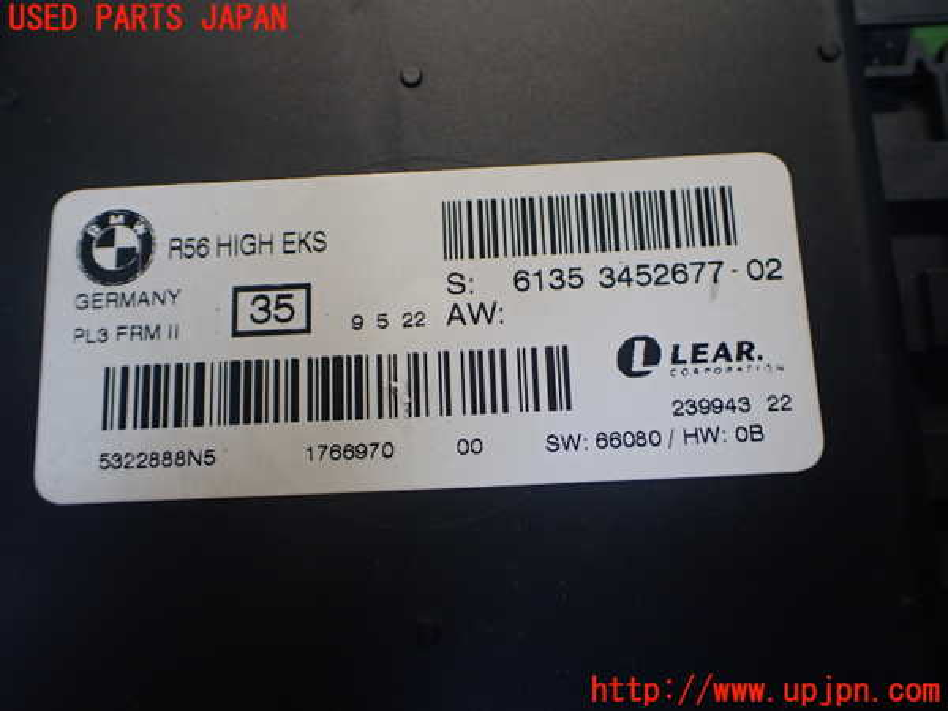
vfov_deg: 46.8
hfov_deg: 60.0
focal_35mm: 30
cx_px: 474
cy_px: 356
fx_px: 822
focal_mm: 5.4
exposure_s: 1/125
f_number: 2.3
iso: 320
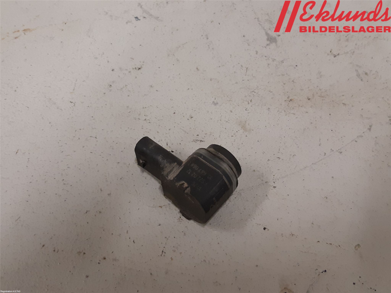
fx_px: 294
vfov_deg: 53.1
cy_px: 146
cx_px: 196
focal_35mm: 26
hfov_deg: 67.3
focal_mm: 3.93
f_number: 1.7
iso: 160
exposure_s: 1/50
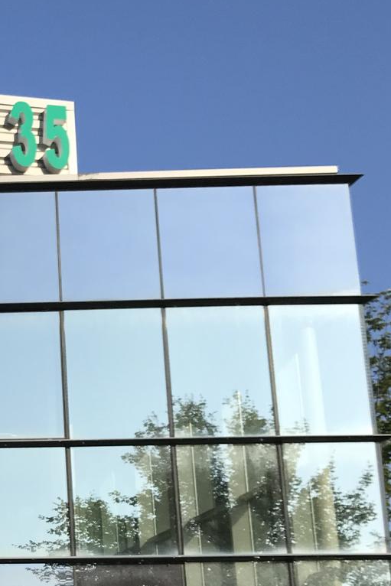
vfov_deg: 27.3
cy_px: 444
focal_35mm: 73
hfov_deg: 17.6
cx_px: -98
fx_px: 1189
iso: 20
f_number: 1.8
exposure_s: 1/2907
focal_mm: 3.99
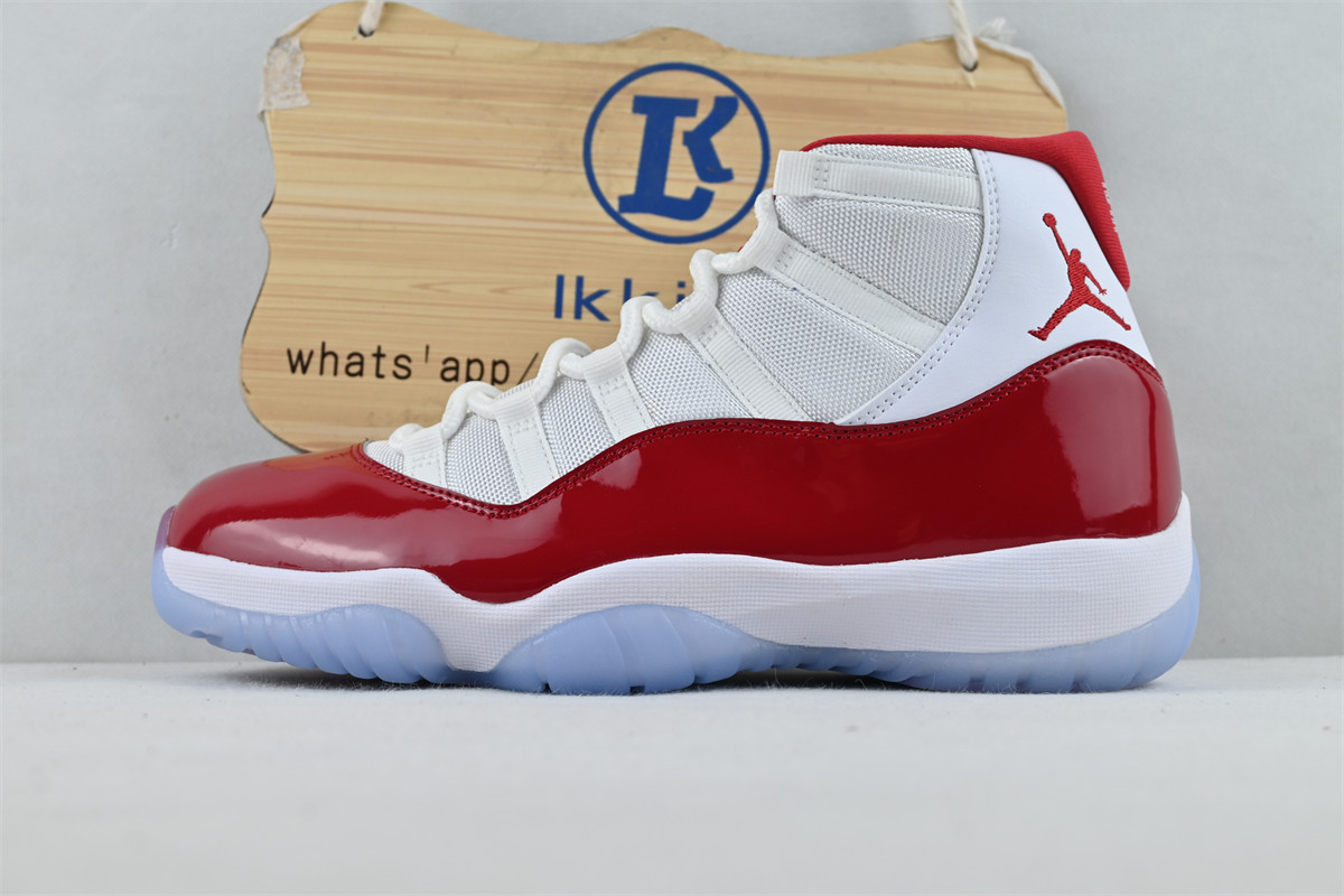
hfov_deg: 43.0
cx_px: 672
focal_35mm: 46
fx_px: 1708
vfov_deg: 29.4
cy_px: 448
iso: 100
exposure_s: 1/80
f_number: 4.8
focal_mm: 30.5
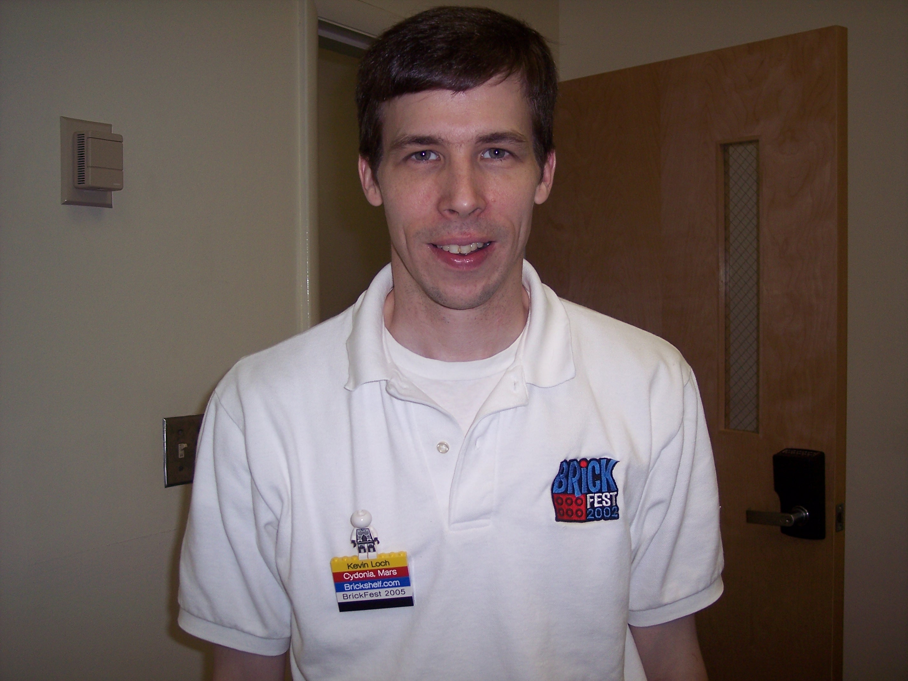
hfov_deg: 47.9
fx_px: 1023
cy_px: 340
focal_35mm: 39
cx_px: 454
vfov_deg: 36.8
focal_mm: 8
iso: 100
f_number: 2.8
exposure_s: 1/60
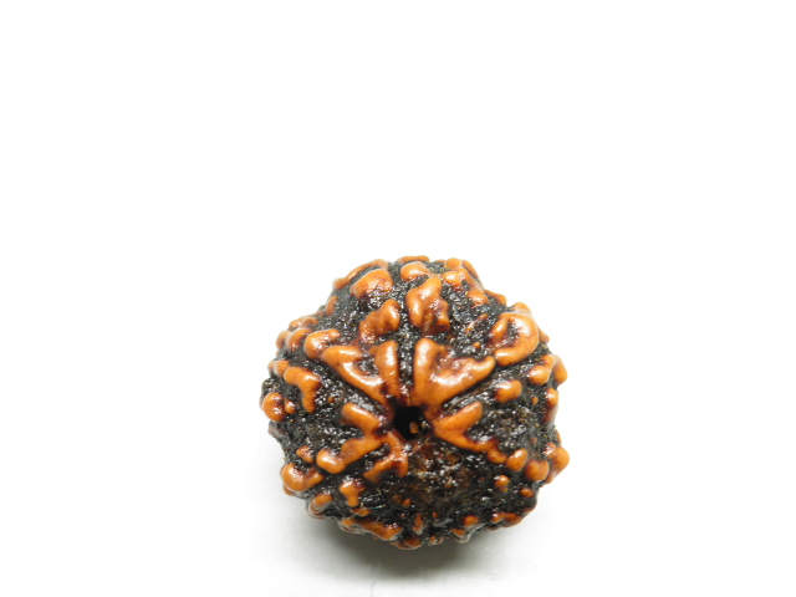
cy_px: 298
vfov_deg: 35.1
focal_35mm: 41
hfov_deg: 45.8
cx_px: 398
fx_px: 943
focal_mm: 7.3
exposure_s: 1/40
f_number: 3.9
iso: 200
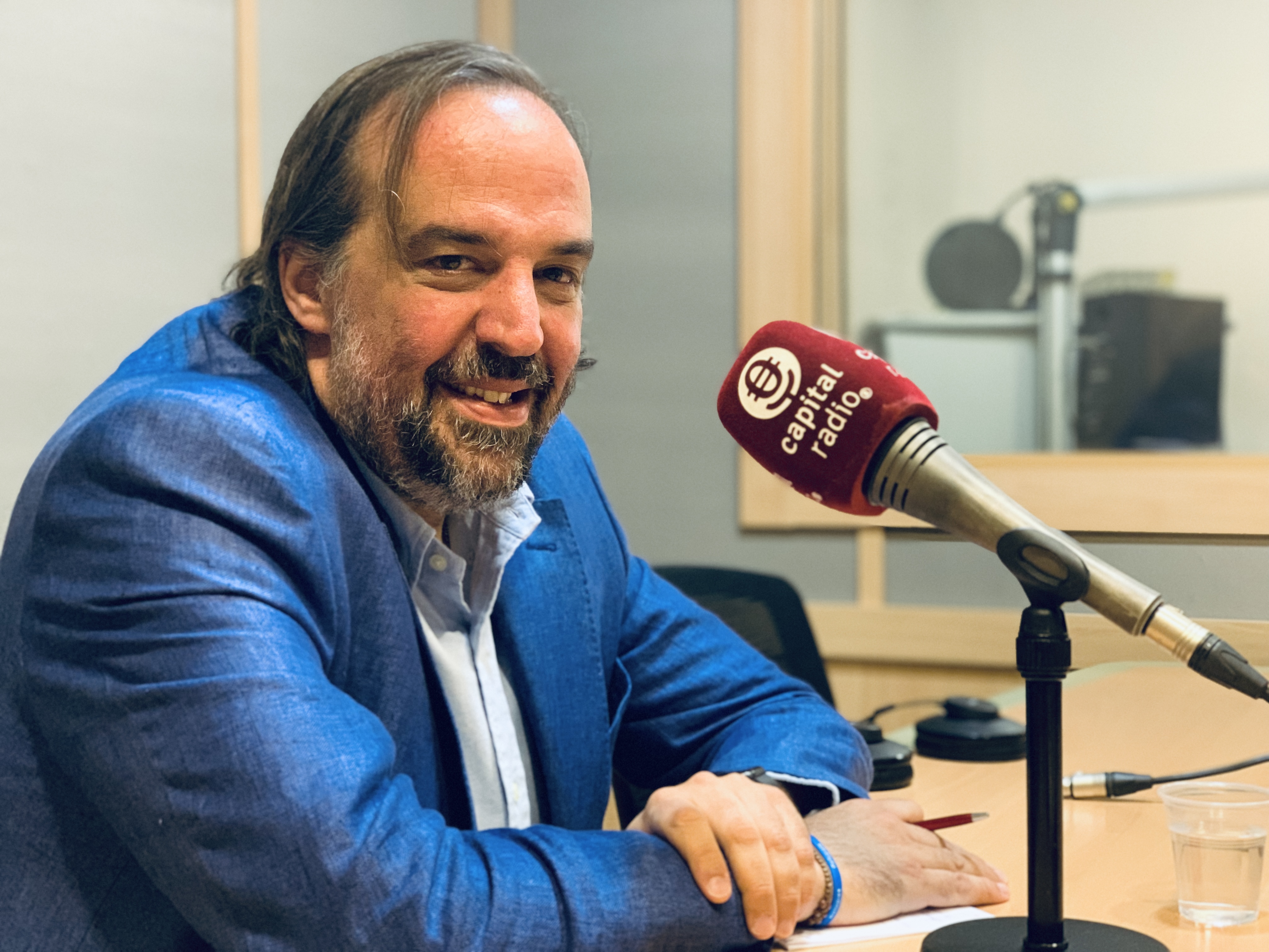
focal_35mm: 52
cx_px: 634
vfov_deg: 28.0
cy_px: 476
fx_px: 1906
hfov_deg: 36.8
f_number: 2.4
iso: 400
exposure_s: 1/50
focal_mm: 6
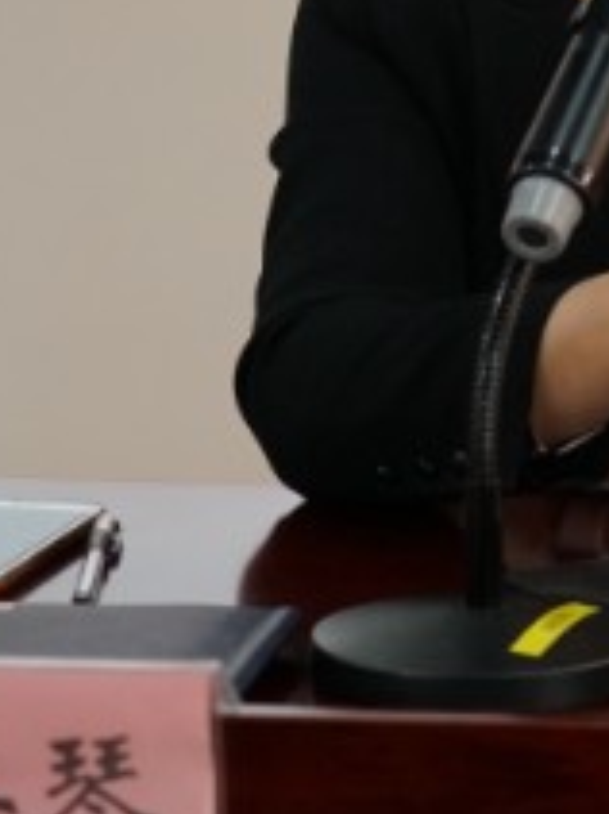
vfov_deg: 10.8
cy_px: 14
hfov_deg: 8.1
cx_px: 624
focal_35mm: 182
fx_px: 4274
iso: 2500
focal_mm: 50
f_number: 4.5
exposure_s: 1/160
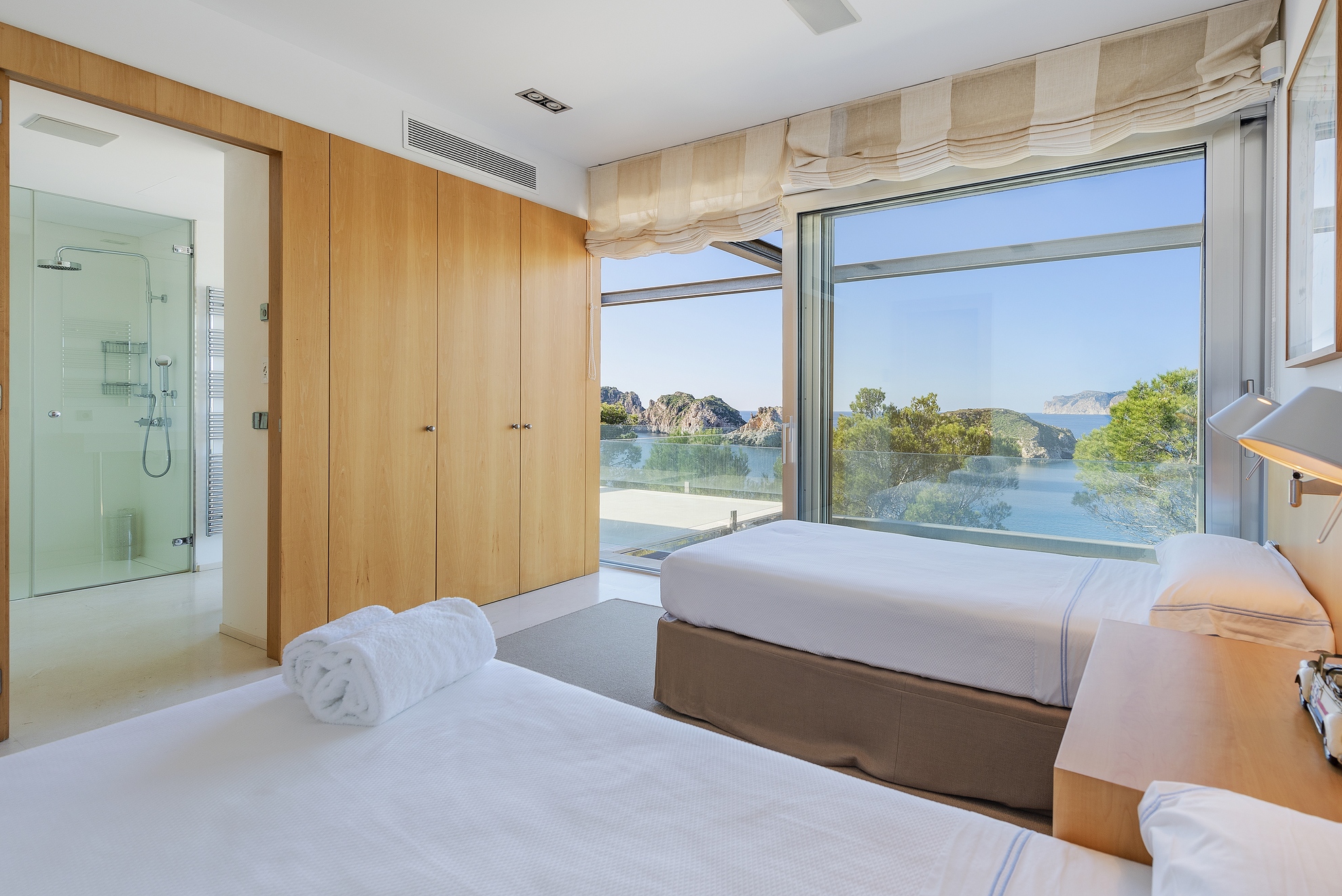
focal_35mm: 17
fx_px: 634
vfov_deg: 70.5
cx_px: 749
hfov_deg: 92.8
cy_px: 433
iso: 100
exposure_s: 1/250
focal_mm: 14
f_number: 8
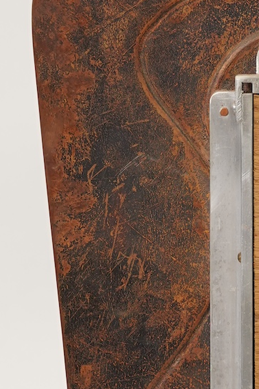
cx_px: 532
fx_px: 3464
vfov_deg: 6.4
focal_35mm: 321
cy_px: 497
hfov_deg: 4.2
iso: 500
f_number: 5.6
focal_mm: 66
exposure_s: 1/125
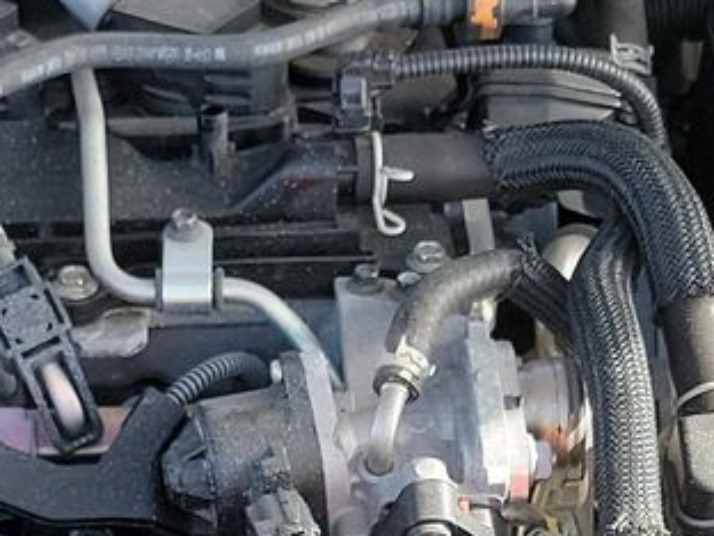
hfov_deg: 15.9
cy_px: 797
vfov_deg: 11.6
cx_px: 167
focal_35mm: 123
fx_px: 2537
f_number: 1.8
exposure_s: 1/207
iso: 50
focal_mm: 6.7
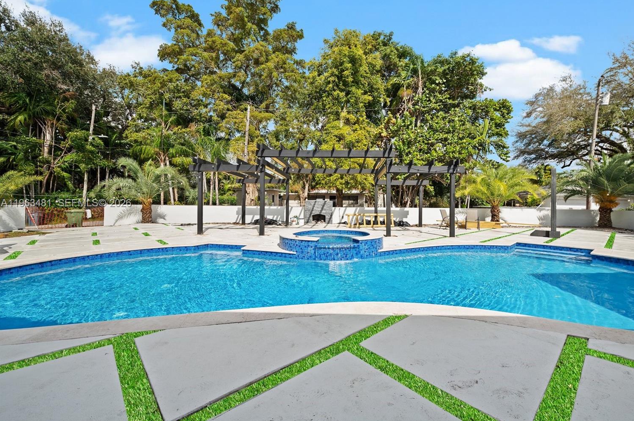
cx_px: 339
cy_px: 204
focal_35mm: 15
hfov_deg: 100.3
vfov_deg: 77.2
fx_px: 264
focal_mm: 14
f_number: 8
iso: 200
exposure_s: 1/320
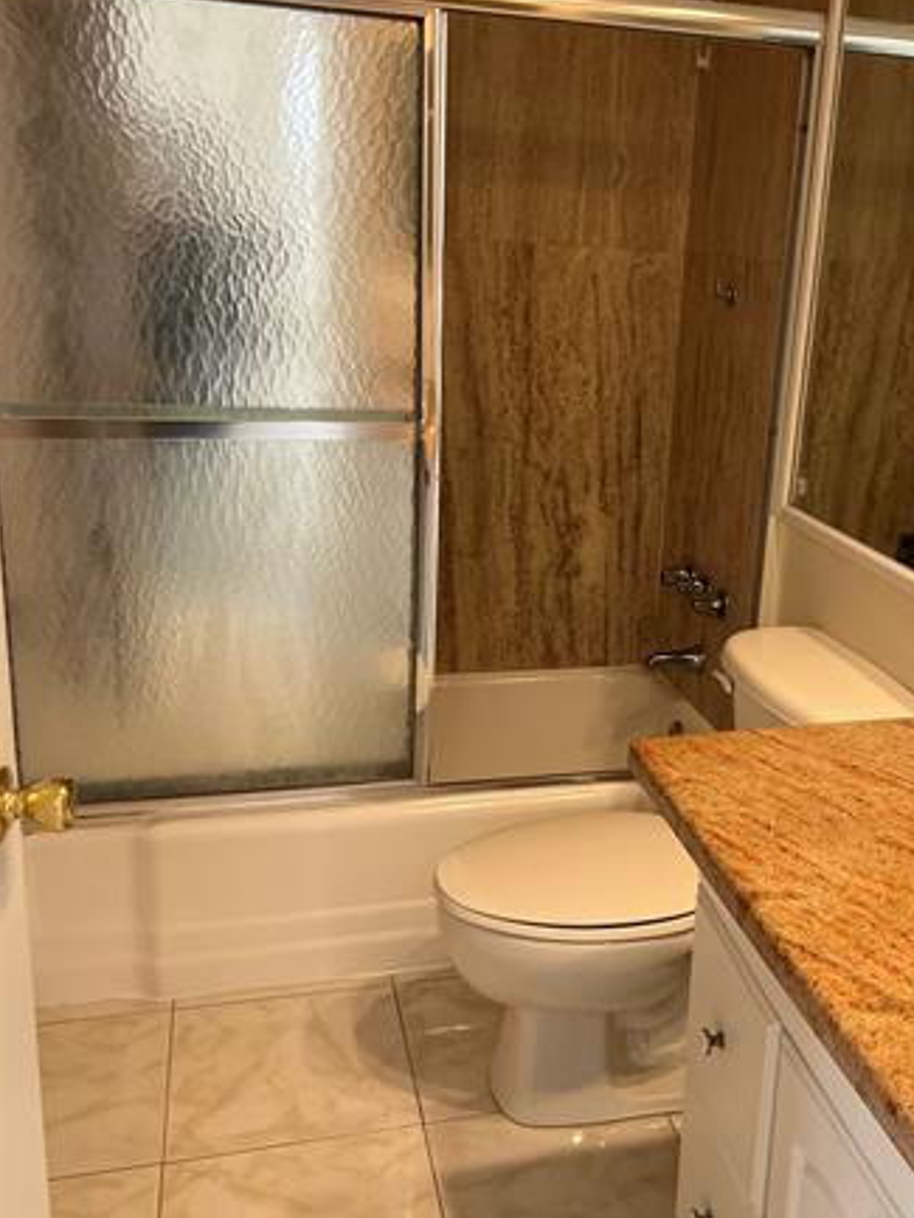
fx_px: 1267
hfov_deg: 39.1
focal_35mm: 36
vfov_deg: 51.3
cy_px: 582
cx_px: 630
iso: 125
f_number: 1.5
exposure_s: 1/120
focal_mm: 5.7
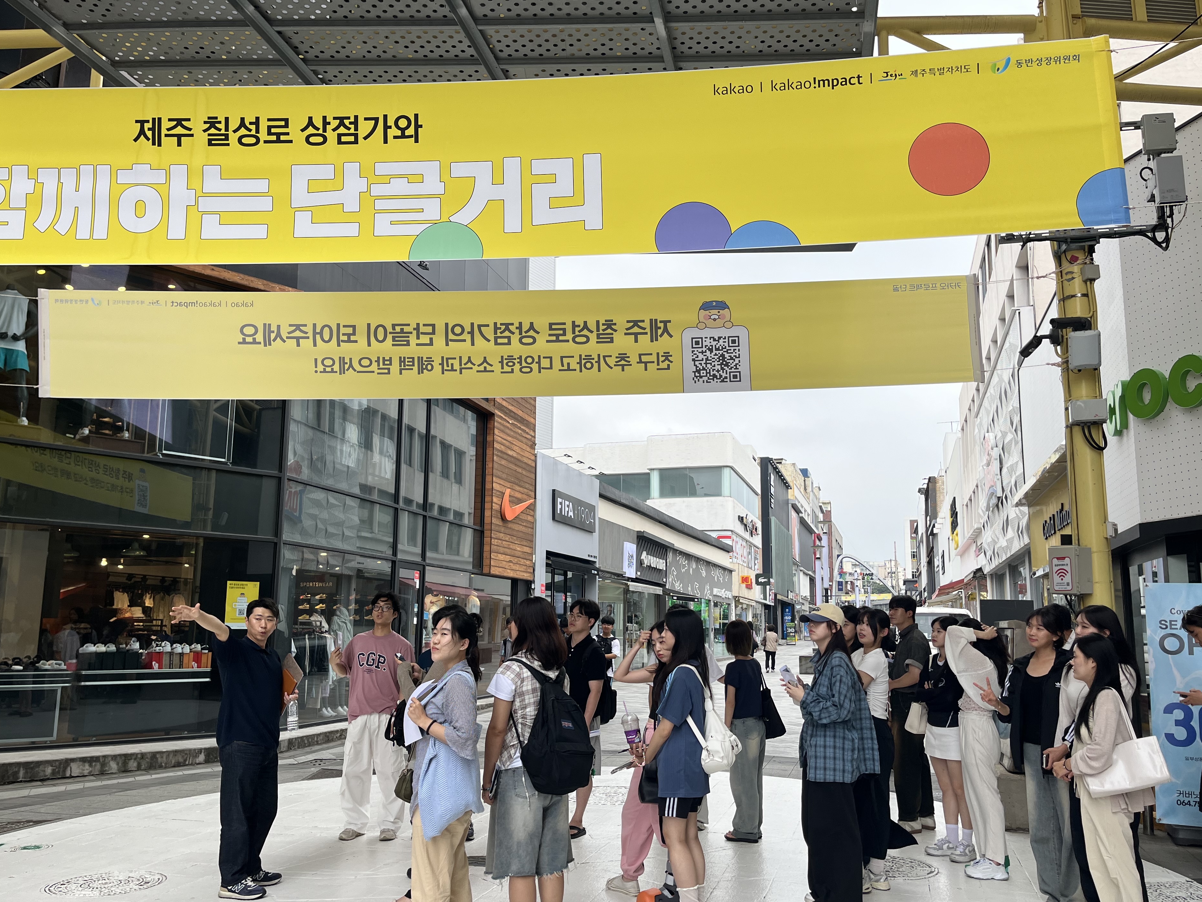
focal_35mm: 28
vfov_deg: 49.7
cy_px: 470
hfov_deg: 63.4
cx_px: 597
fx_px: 972
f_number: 1.6
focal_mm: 5.1
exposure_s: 1/816
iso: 50
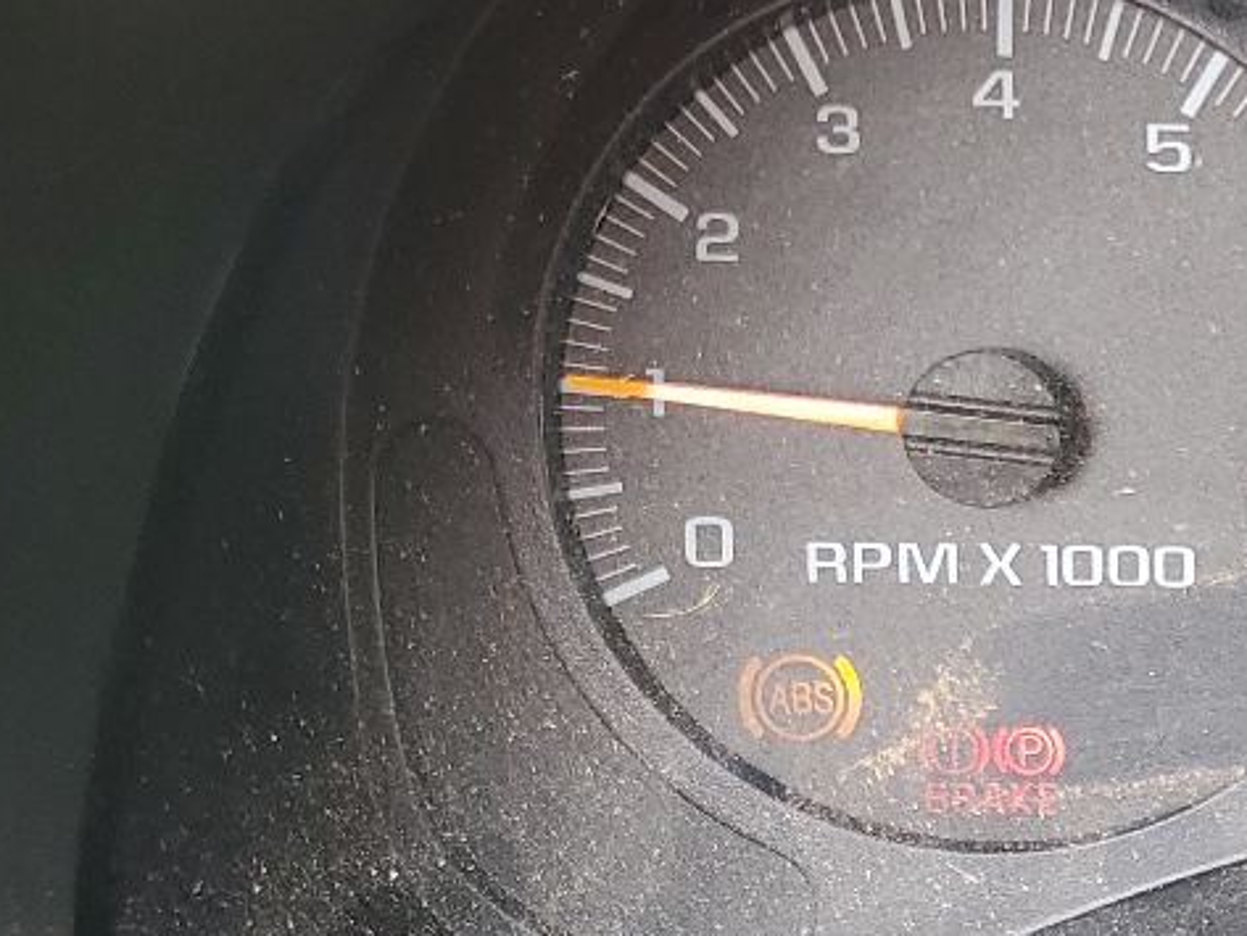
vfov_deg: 16.8
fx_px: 3171
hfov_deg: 19.1
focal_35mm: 88
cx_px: 1951
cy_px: 522
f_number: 1.5
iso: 54
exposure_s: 1/120
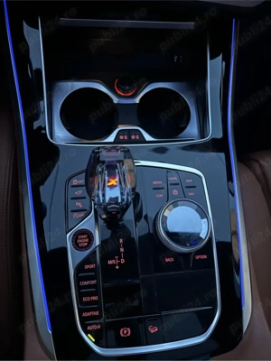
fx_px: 251
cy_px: 180
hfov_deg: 56.8
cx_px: 136
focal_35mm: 24
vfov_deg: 71.6
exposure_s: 1/15
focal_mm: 6.86
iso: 2500
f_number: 1.78
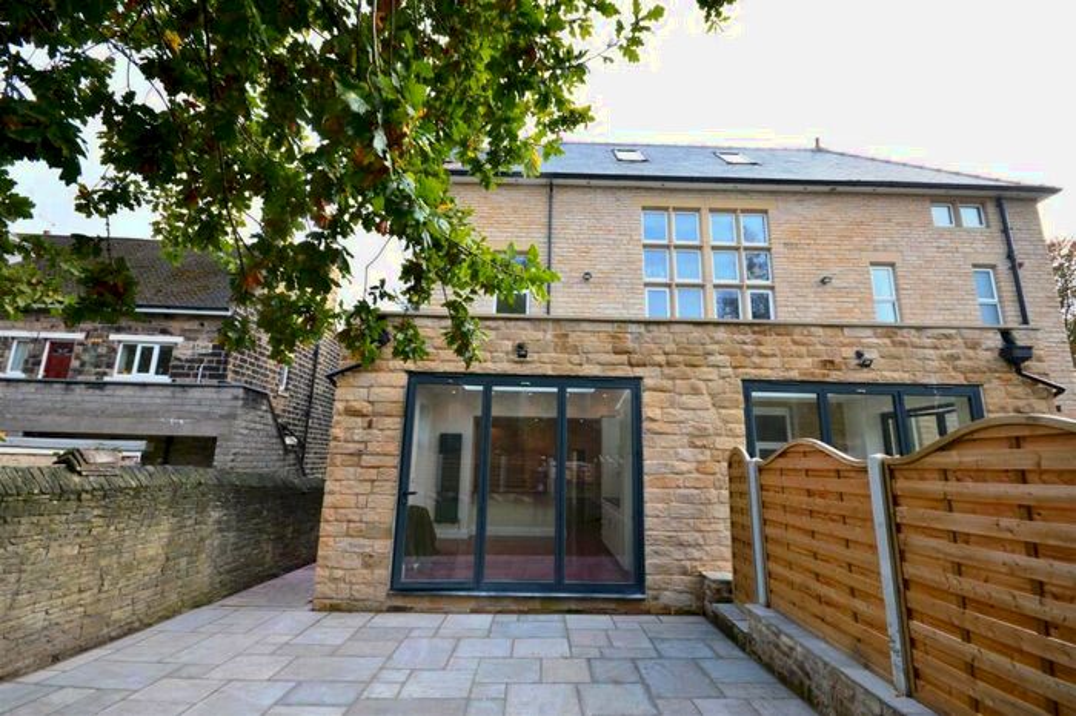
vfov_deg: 77.3
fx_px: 448
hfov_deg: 100.4
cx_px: 538
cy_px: 358
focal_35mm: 15
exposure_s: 1/160
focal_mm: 10
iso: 400
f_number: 9
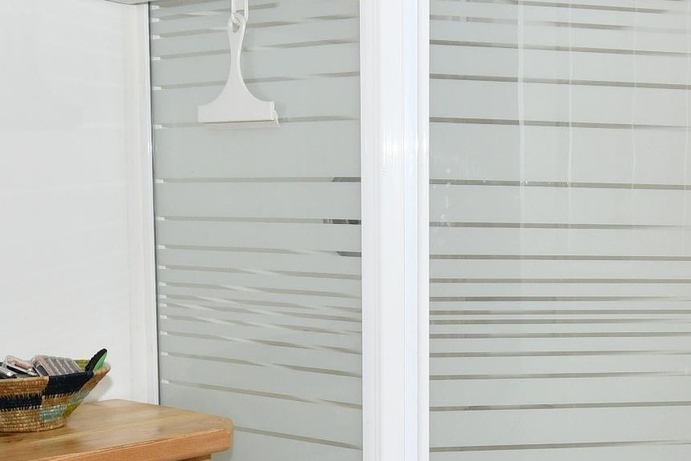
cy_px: 337
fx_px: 1113
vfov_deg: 23.2
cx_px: 615
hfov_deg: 32.8
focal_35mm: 58
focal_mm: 12
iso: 400
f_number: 5.6
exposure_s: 1/60
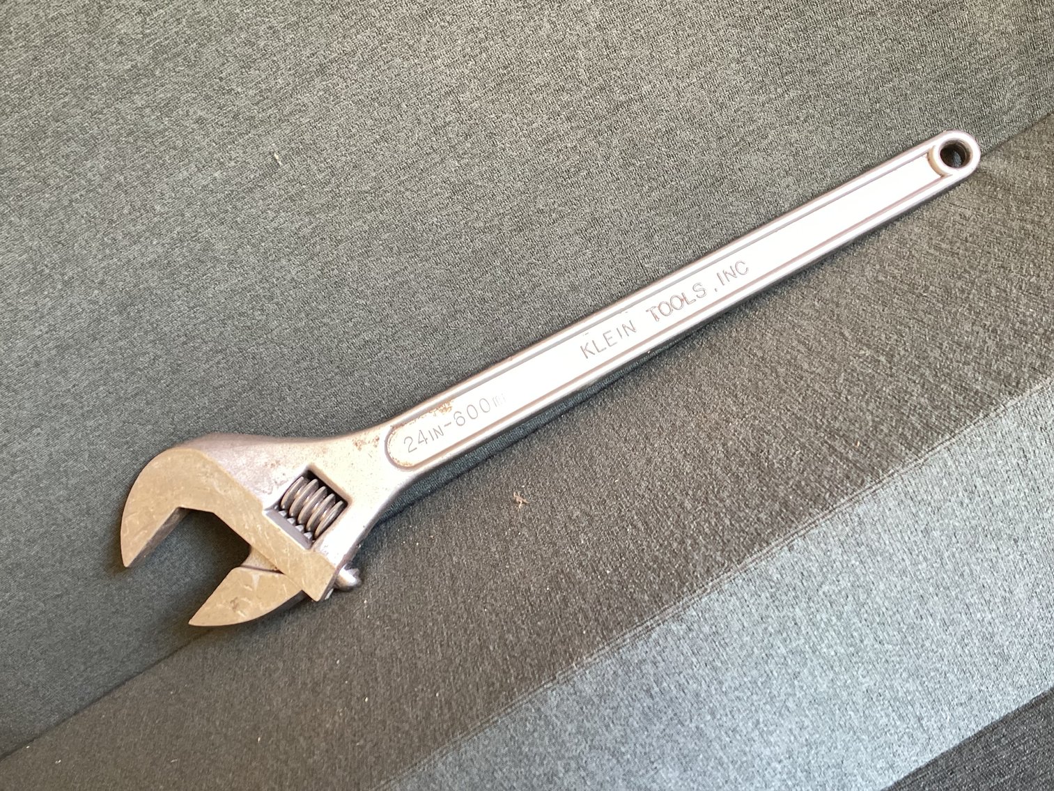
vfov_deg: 45.4
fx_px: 944
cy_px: 396
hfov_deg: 58.3
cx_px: 527
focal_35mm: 31
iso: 100
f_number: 2.4
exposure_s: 1/50
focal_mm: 3.3
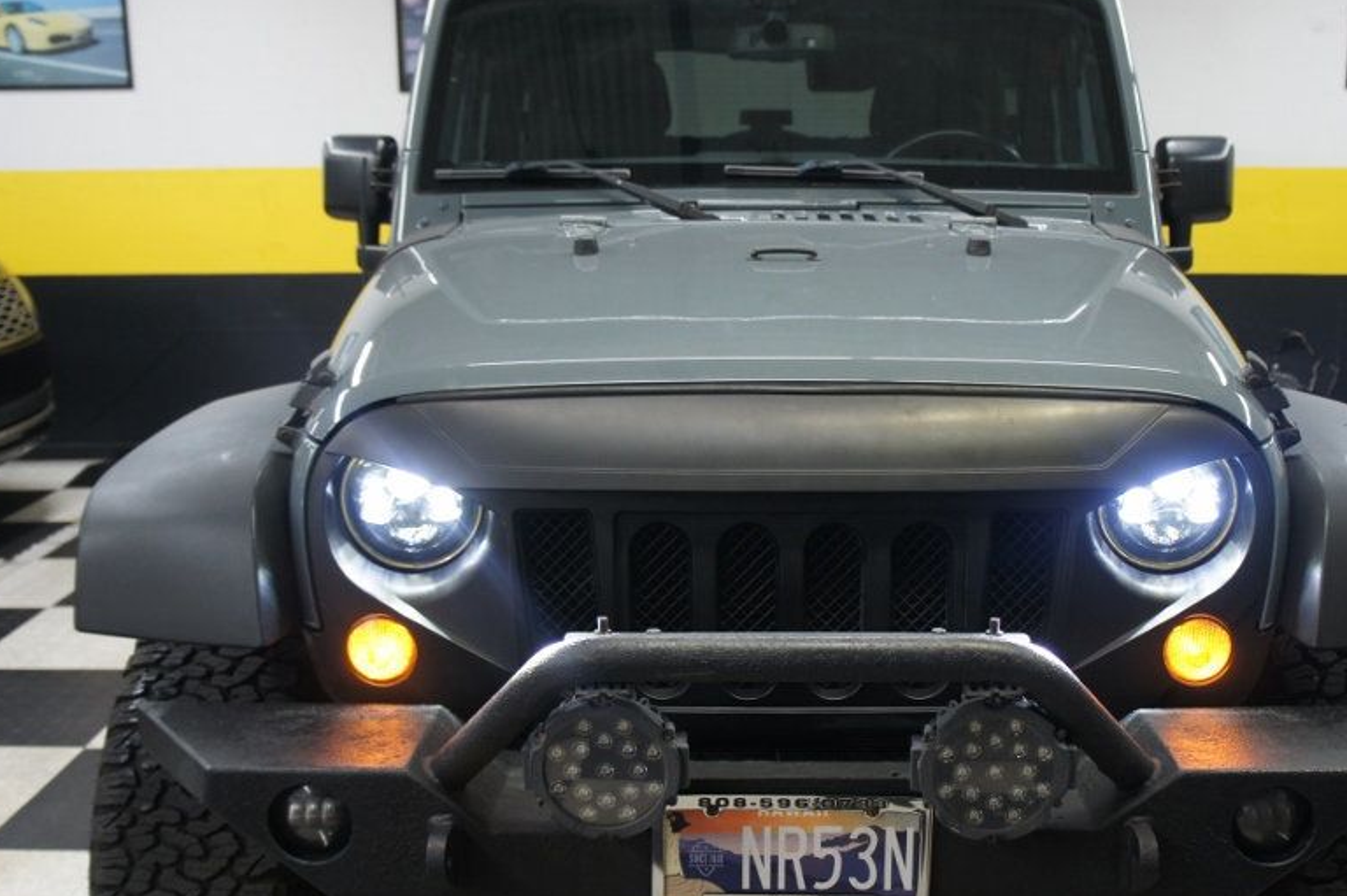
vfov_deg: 33.3
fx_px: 1496
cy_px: 532
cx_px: 761
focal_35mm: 40
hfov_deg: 48.4
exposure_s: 1/30
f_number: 4
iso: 320
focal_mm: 20
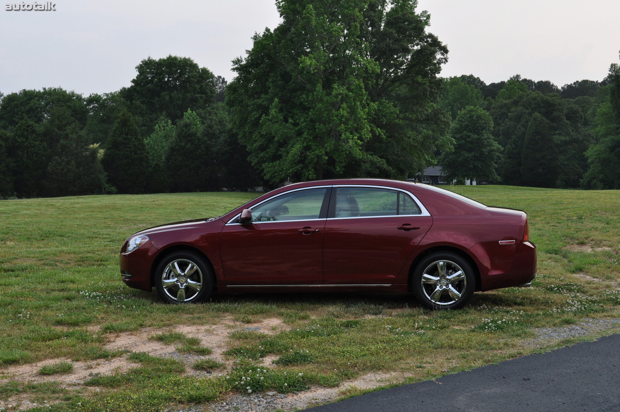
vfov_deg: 26.4
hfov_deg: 38.9
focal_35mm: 51
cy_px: 206
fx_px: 877
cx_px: 310
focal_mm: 34
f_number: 9
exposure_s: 1/100
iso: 200
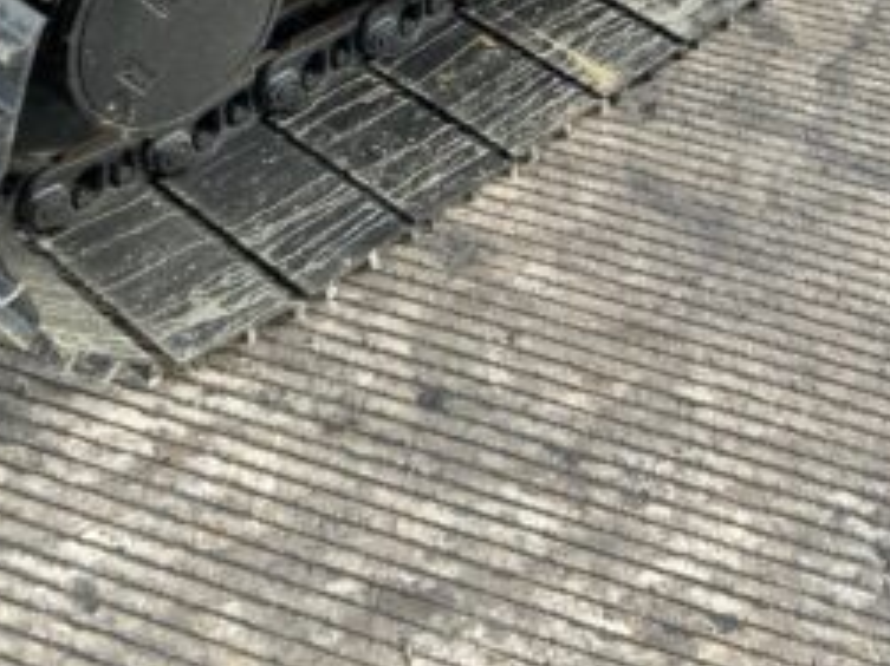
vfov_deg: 18.6
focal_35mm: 74
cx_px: 624
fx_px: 1902
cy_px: -177
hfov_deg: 26.1
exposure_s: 1/155
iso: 16
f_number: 1.8
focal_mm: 3
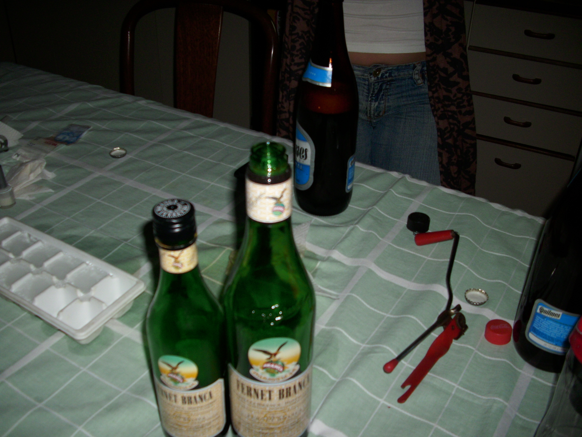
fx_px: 521
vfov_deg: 45.4
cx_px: 291
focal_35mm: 31
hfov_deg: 58.4
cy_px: 218
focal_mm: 6.2
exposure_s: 1/60
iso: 50
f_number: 2.8
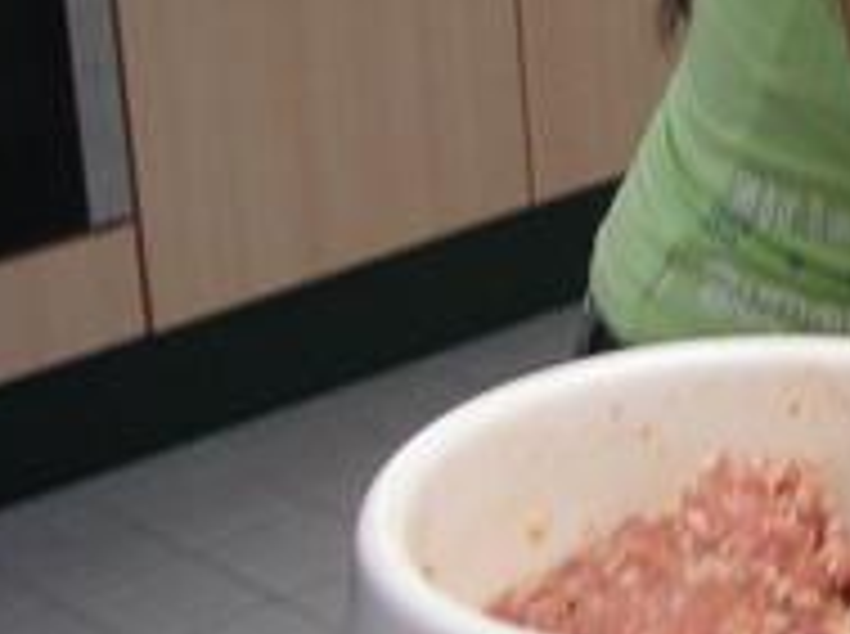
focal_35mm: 129
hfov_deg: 14.1
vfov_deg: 11.3
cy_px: -81
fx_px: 3162
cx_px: 1381
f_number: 2.8
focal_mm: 6
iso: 125
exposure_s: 1/45
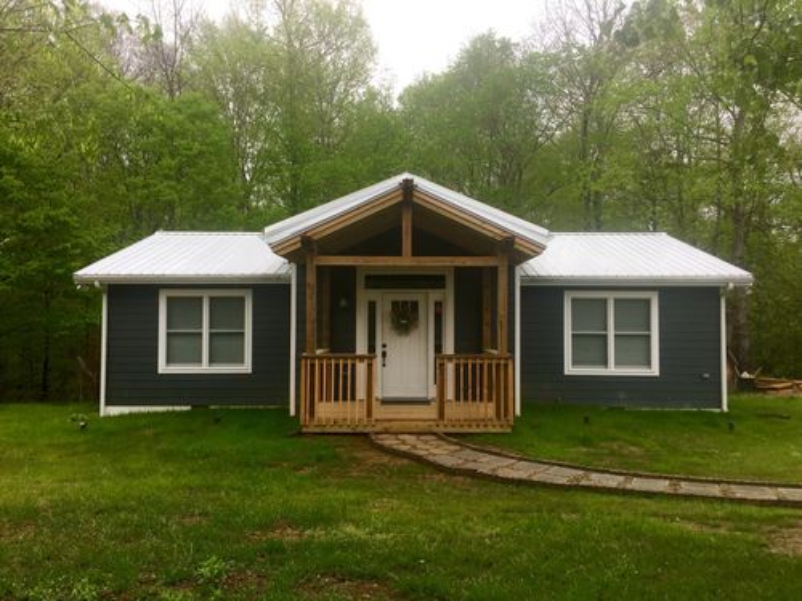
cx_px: 401
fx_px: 672
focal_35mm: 29
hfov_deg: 61.7
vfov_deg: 48.2
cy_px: 300
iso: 32
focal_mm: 4.15
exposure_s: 1/135
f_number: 2.2
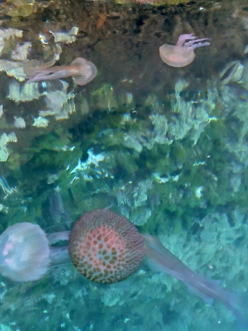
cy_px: 107
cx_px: 91
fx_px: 344
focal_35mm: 36
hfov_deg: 39.4
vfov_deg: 50.3
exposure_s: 1/60.2
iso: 250
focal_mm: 3.98
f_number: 1.8
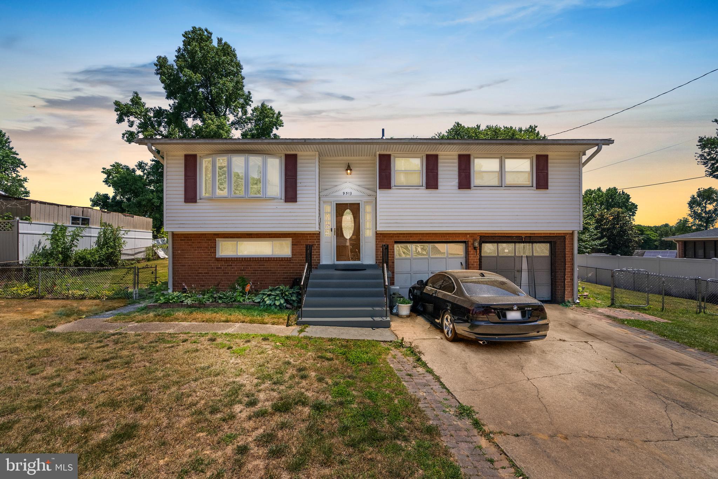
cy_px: 240
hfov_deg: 96.7
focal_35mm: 16
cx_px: 359
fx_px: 319
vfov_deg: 73.8
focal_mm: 16
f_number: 7.1
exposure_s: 1/2000
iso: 500
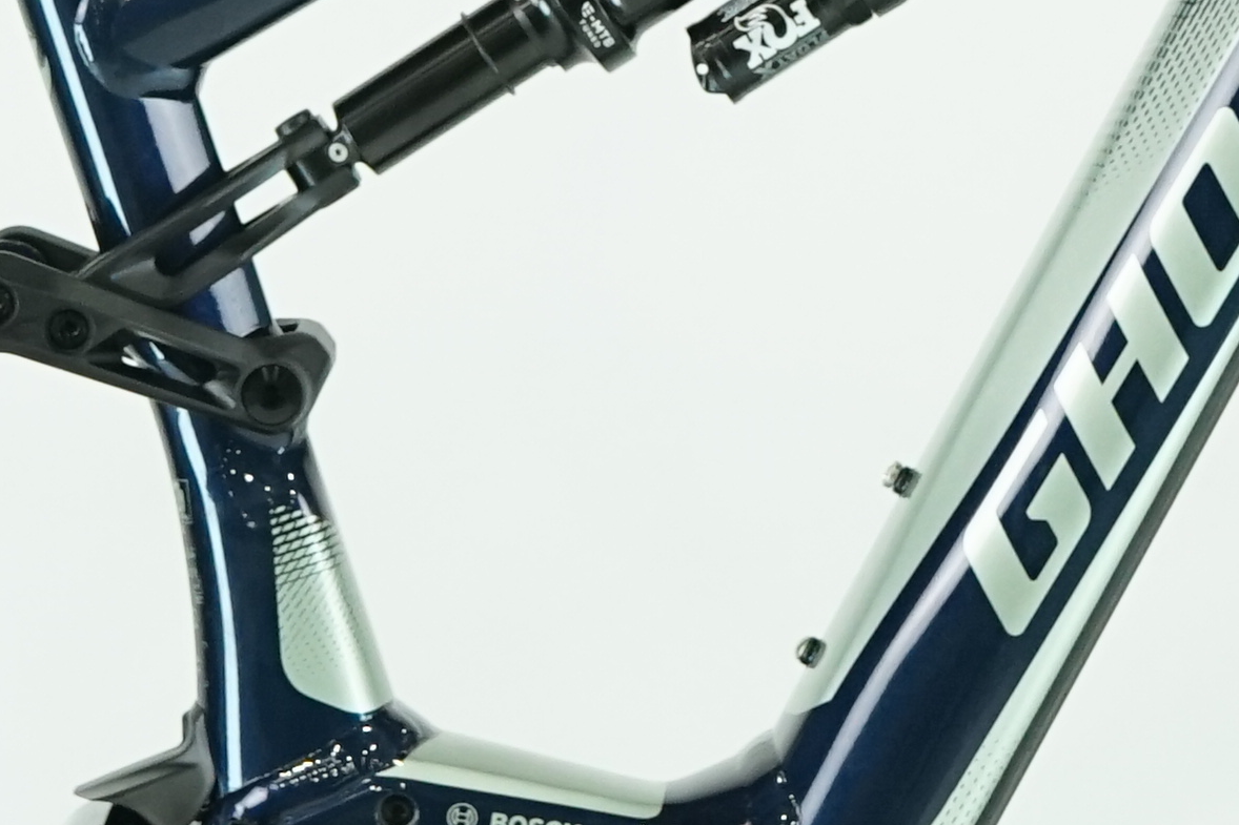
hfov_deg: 7.6
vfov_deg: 5.1
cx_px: 810
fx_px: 9291
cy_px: 189
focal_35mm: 270
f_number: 5.6
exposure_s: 1/200
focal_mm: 53
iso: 1600
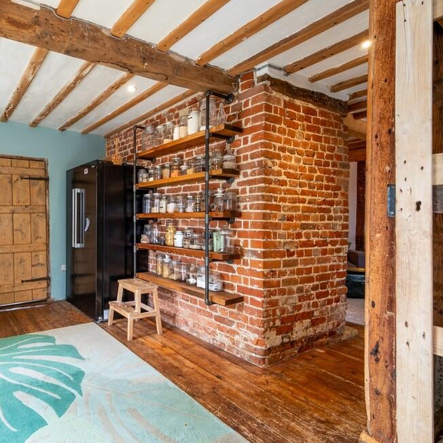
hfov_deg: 69.7
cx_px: 109
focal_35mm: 20
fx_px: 290
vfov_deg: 74.8
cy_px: 216
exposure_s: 1/10
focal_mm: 9.9
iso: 160
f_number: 7.1
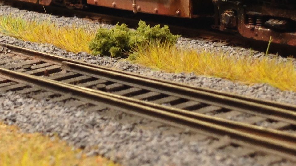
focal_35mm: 122
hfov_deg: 17.4
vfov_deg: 9.6
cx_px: 55
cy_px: -83
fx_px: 957
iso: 50
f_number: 2.4
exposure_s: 1/30
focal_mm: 4.12
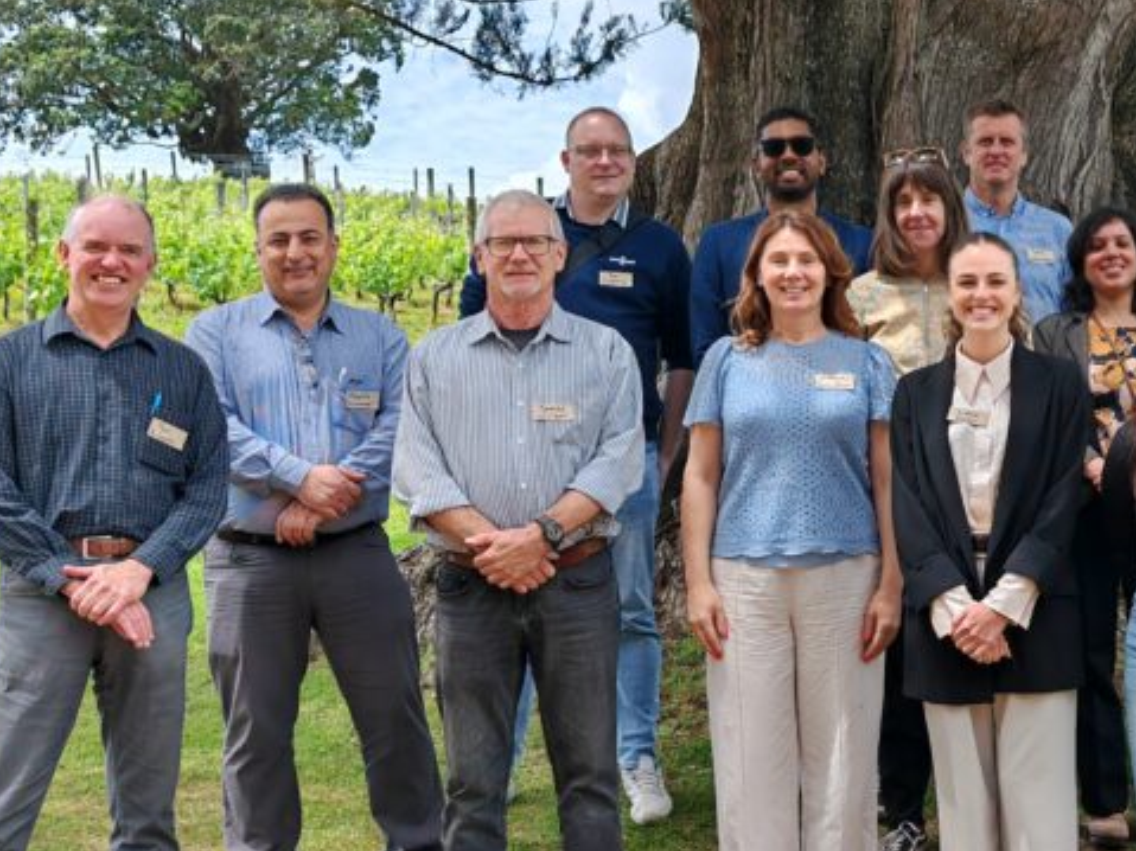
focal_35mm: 62
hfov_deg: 29.8
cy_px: 367
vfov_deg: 23.6
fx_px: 2034
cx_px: 1034
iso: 50
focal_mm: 7.62
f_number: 1.6
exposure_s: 1/2200
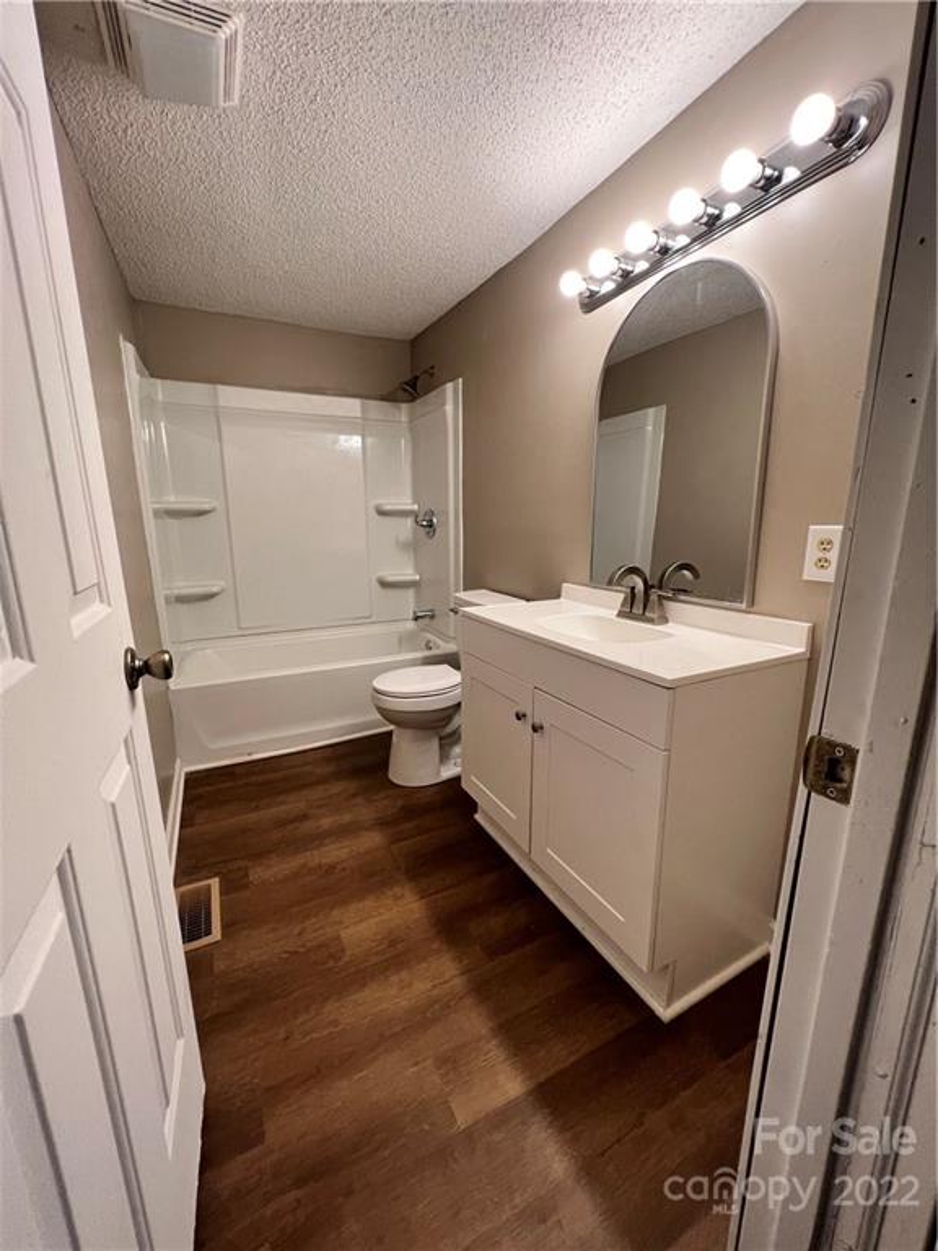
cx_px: 469
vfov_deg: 106.2
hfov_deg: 89.9
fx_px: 470
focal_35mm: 13
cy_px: 626
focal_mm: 1.57
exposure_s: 1/120
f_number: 1.8
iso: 125
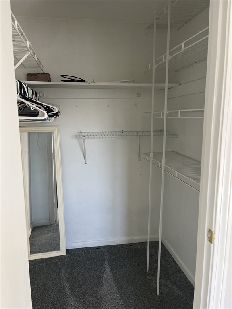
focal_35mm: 26
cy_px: 154
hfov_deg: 53.1
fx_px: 232
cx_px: 116
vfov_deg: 67.3
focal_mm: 5.1
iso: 125
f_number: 1.6
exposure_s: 1/102
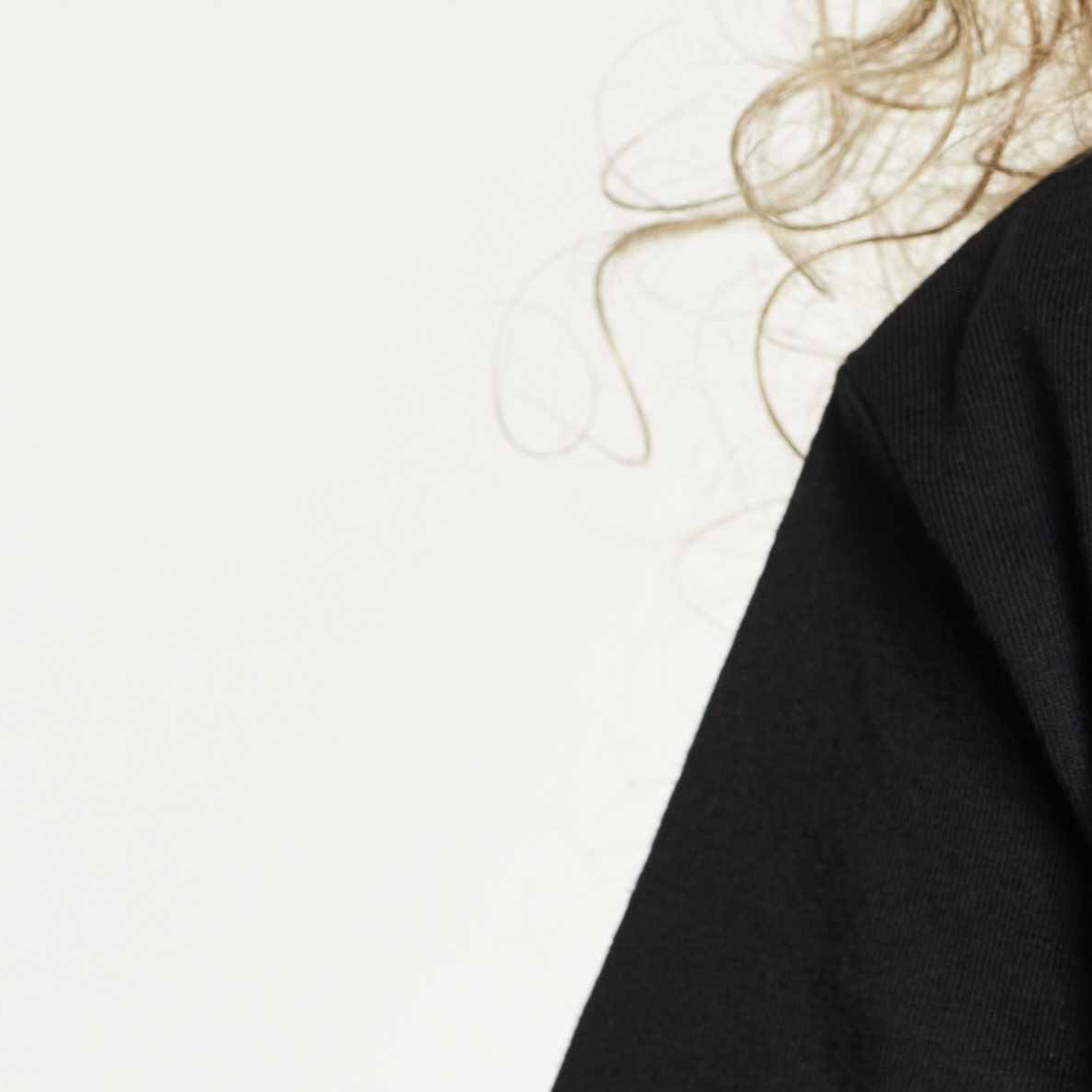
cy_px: -52
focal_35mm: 304
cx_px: 2416
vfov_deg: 5.7
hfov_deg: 5.6
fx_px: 10850
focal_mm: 58
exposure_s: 1/200
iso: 200
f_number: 8
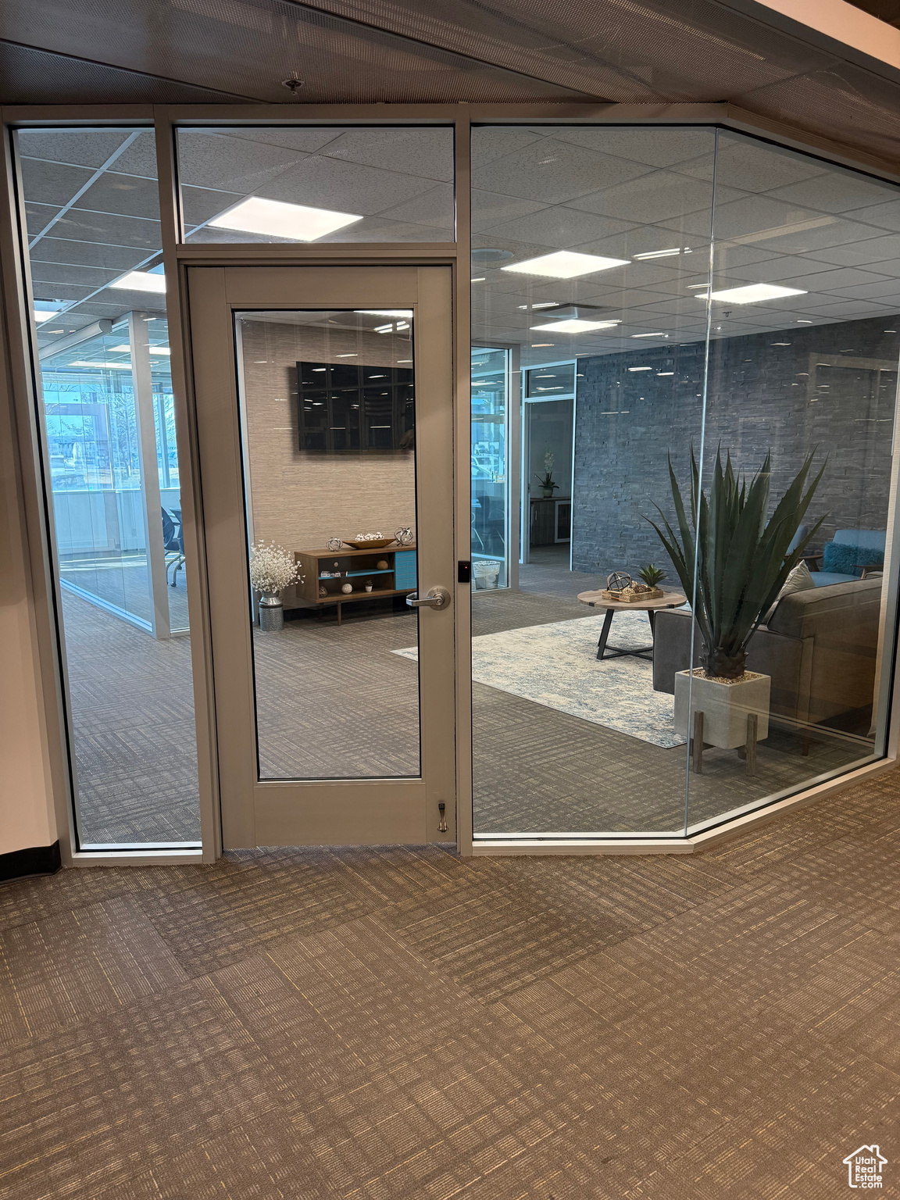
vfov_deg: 71.6
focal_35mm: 24
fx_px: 832
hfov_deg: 56.8
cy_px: 600
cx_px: 450
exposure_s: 1/121
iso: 200
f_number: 1.78
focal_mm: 6.76
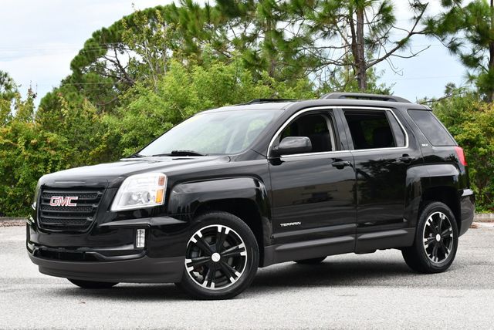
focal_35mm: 76
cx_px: 247
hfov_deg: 26.6
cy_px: 165
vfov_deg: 18.0
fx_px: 1044
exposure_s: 1/250
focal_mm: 38
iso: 160
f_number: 8
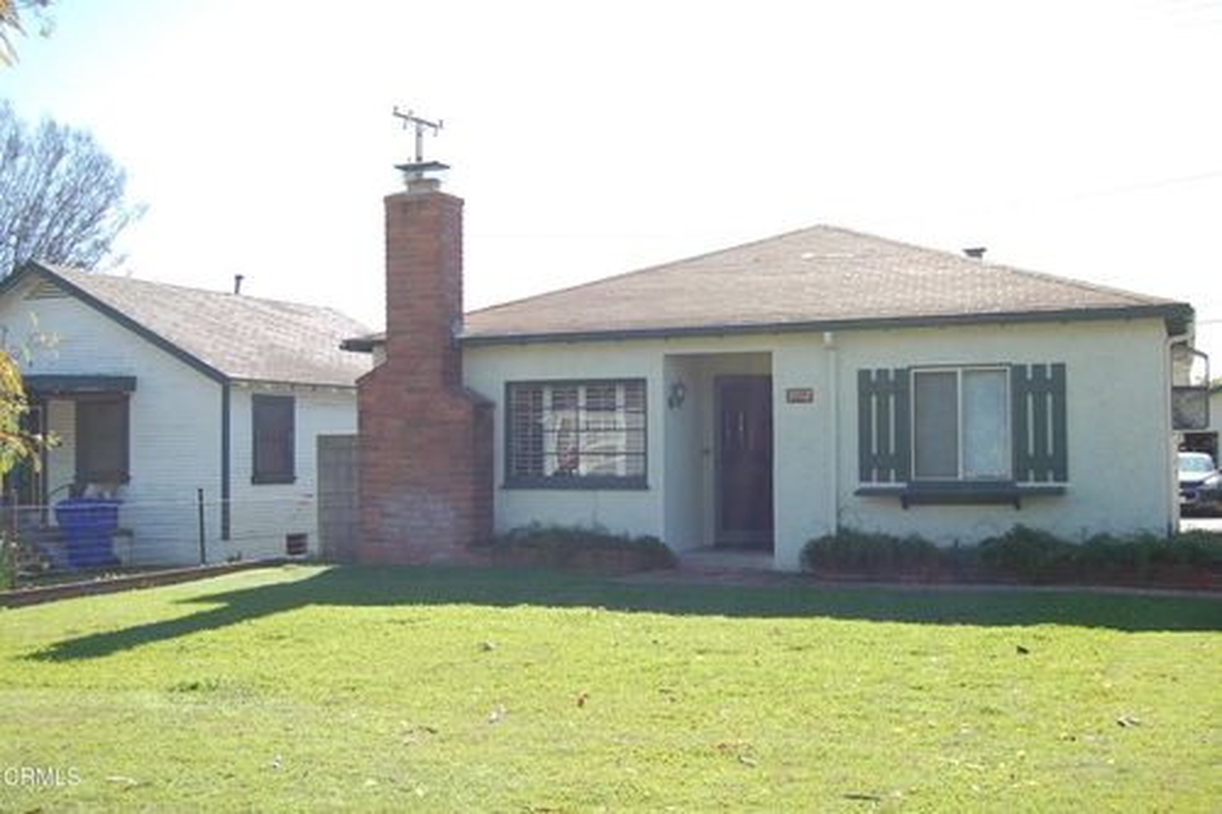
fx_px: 1323
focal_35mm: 39
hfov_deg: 49.6
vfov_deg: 34.2
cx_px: 611
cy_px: 407
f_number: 9
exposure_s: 1/320
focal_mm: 26
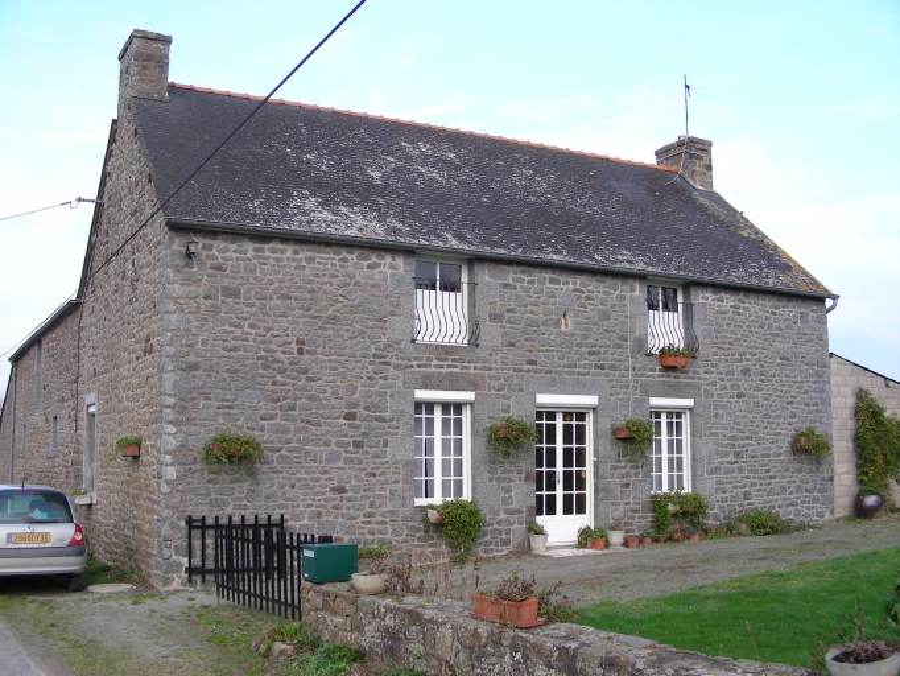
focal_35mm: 38
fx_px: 988
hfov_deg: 49.0
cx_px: 450
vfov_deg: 37.7
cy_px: 338
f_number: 4
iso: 50
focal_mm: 6.3
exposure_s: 1/112
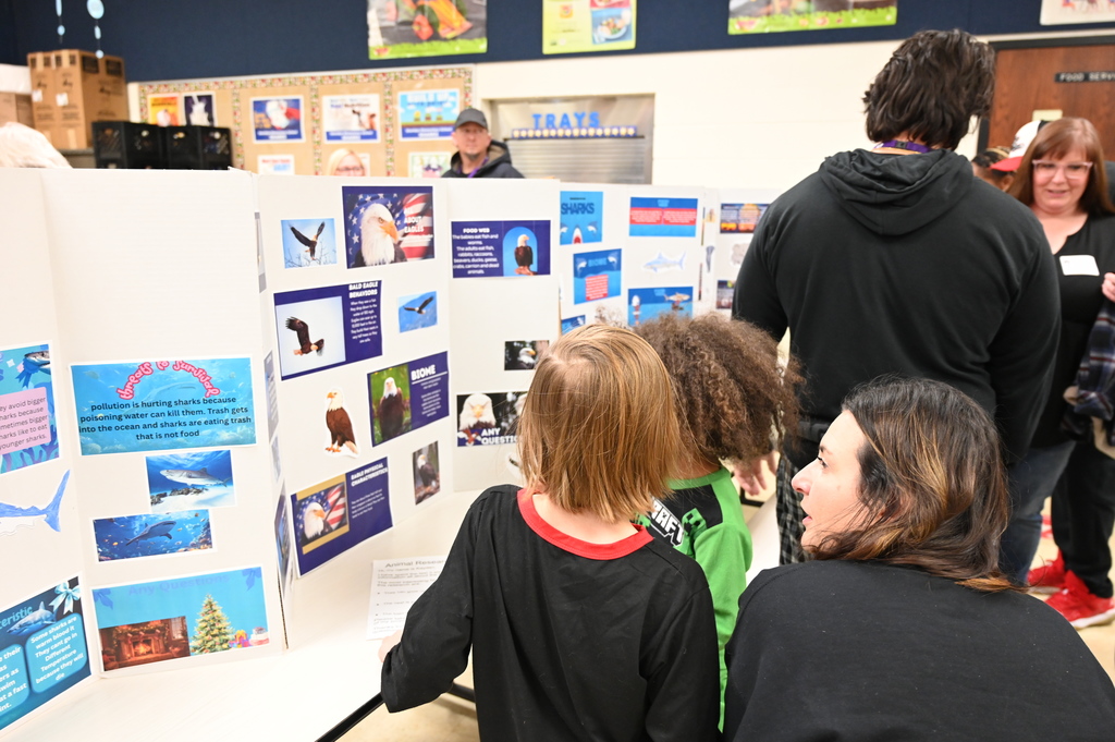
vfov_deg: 47.1
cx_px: 558
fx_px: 851
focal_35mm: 28
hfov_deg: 66.5
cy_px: 371
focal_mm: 27.5
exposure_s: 1/125
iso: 2800
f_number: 4
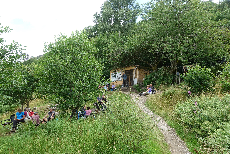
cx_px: 115
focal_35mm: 24
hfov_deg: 73.7
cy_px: 77
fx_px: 153
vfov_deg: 53.1
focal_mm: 8.8
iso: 400
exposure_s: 1/250
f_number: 5.6
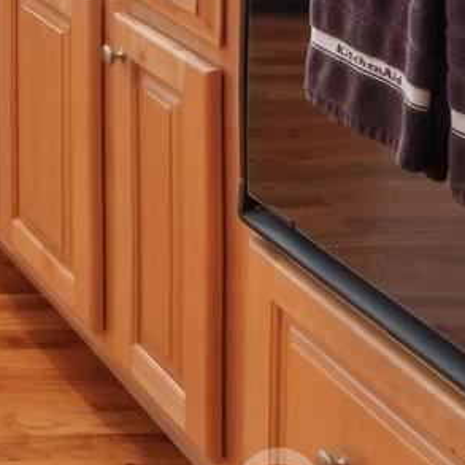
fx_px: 1353
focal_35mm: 89
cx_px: -614
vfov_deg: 15.8
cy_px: -440
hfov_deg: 14.2
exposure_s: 1/20
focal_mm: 10
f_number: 8
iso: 400
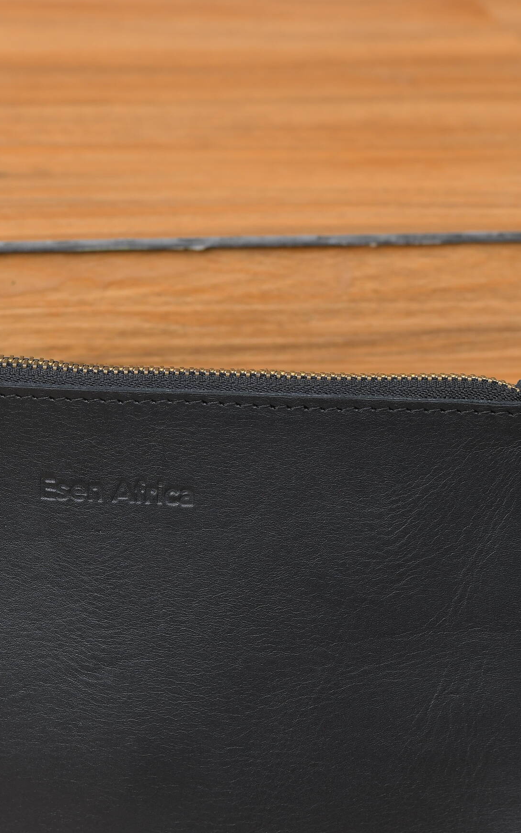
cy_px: 401
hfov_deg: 10.8
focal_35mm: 121
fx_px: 2748
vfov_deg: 17.2
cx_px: 19
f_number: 6.3
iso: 320
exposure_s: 1/250
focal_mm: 50
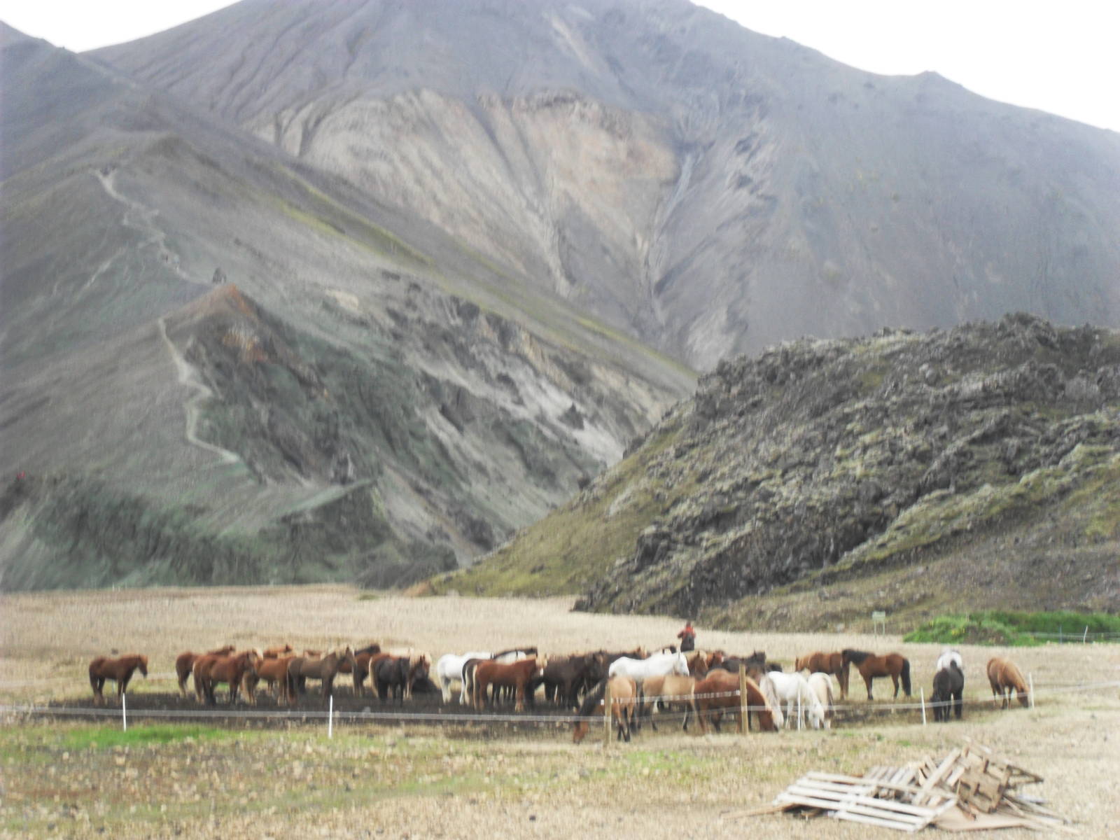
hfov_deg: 18.7
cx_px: 560
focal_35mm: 105
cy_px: 420
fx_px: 3397
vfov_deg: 14.1
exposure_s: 1/90
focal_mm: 18.9
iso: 100
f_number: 5.8
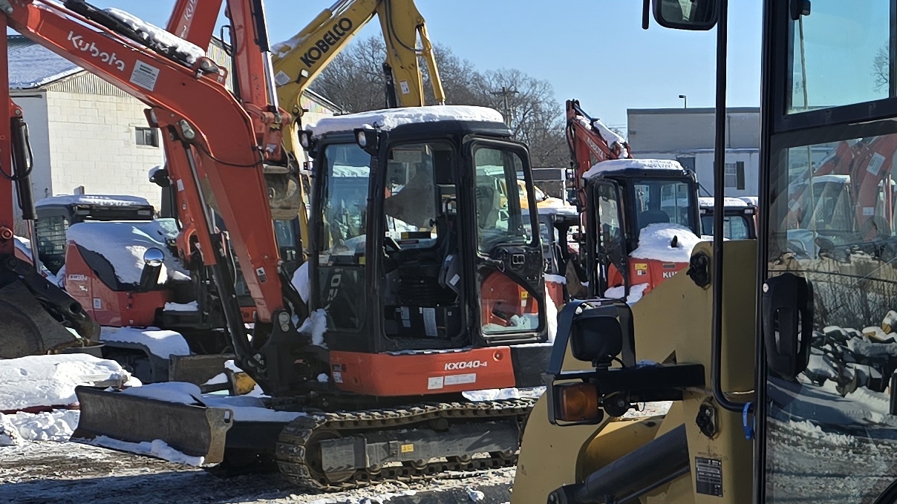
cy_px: 493
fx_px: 1974
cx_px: 989
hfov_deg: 23.9
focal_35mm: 83
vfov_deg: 14.3
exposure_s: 1/834
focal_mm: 6.3
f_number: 1.7
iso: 12
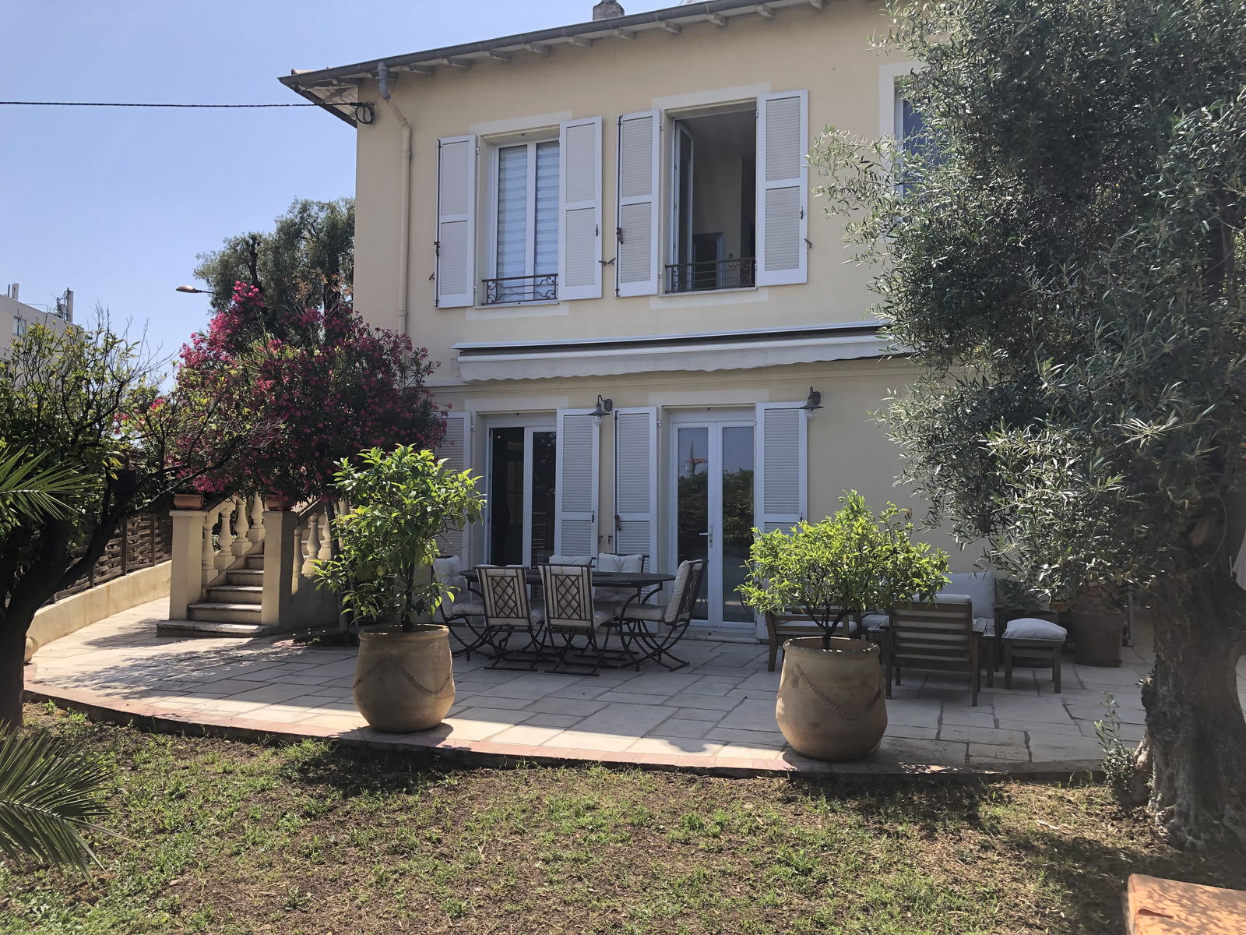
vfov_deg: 49.7
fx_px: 1008
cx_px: 623
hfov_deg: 63.4
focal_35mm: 28
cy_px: 468
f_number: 1.8
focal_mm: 3.99
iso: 20
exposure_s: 1/1116
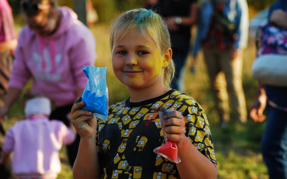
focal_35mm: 154
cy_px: 88
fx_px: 1205
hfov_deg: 13.6
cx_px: 143
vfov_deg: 8.5
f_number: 4.5
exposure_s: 1/500
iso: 320
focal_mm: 100
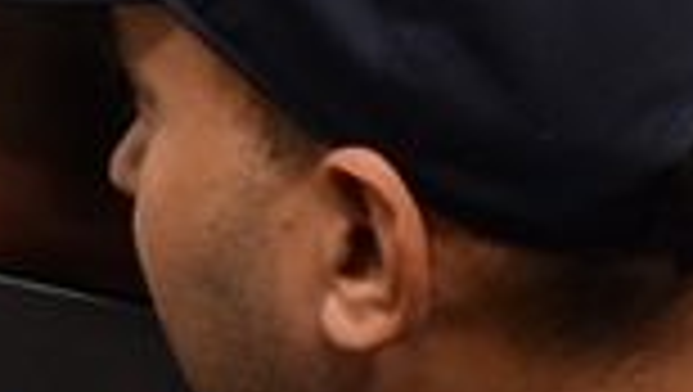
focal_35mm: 188
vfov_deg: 6.5
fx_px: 3458
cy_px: 56
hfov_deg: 11.1
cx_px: -266
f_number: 3.5
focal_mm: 18
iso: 400
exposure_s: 1/30
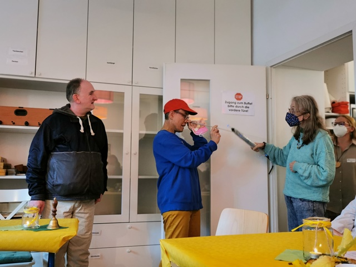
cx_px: 178
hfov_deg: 52.6
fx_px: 360
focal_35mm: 35
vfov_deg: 40.7
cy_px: 134
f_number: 1.8
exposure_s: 1/50
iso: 160
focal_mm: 5.58
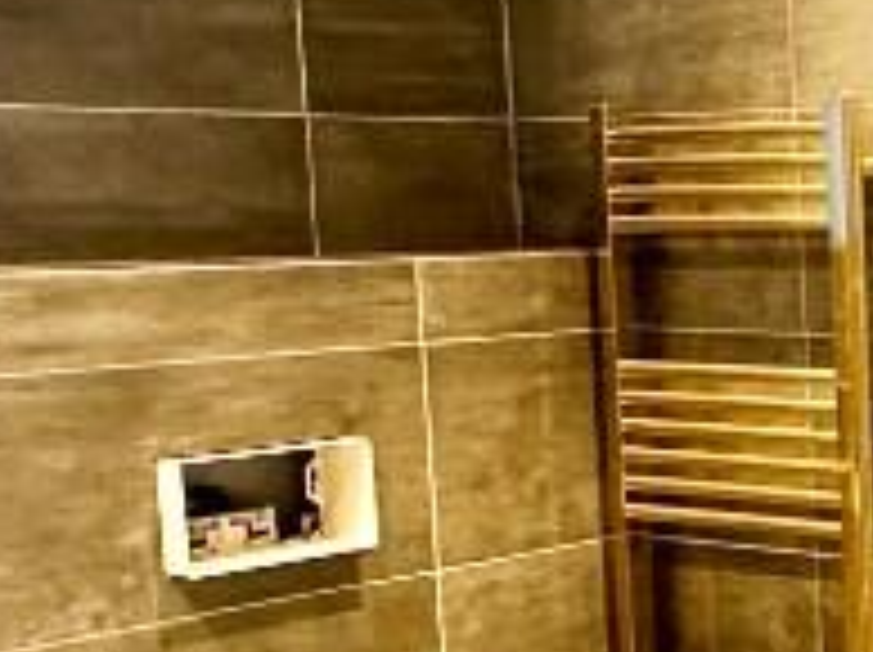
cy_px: 364
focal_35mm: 74
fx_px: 1864
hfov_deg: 20.0
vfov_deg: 19.8
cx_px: 1526
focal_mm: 2.22
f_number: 2.2
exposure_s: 1/54
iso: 200
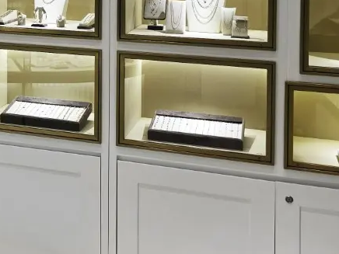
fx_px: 744
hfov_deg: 23.4
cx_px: -73
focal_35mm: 76
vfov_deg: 18.5
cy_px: -41
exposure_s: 1/100
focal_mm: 6.3
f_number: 1.7
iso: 16
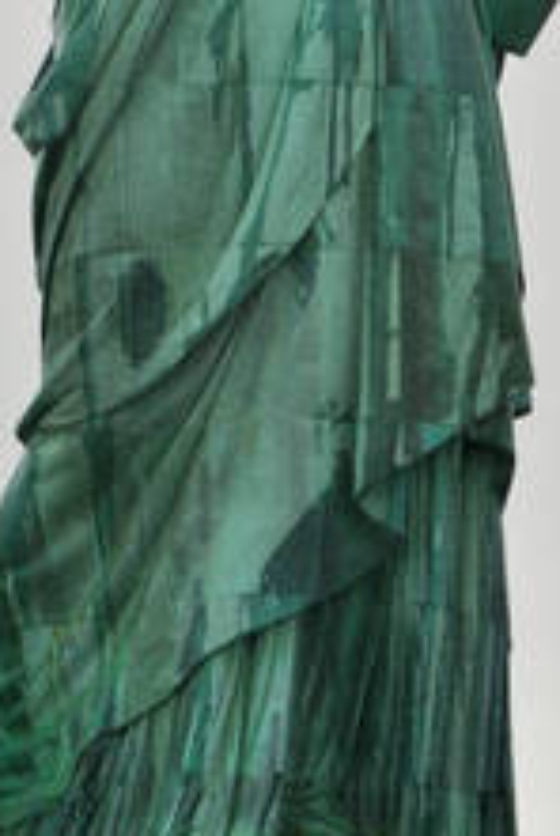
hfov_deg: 2.2
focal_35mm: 641
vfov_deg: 3.2
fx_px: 14899
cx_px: 212
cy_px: -250
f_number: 5.6
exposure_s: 1/200
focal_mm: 135
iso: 110
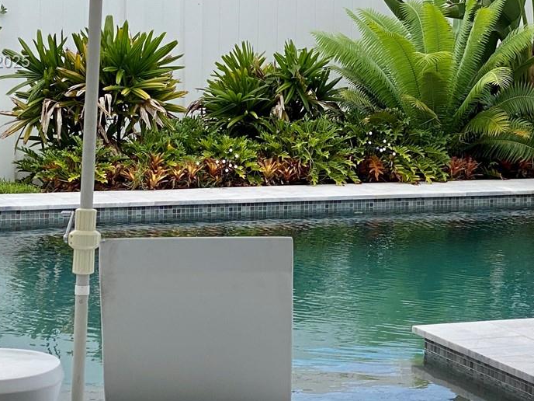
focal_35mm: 121
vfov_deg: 12.2
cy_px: 63
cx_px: 403
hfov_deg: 16.2
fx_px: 1867
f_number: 2
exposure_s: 1/749
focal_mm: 6
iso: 20
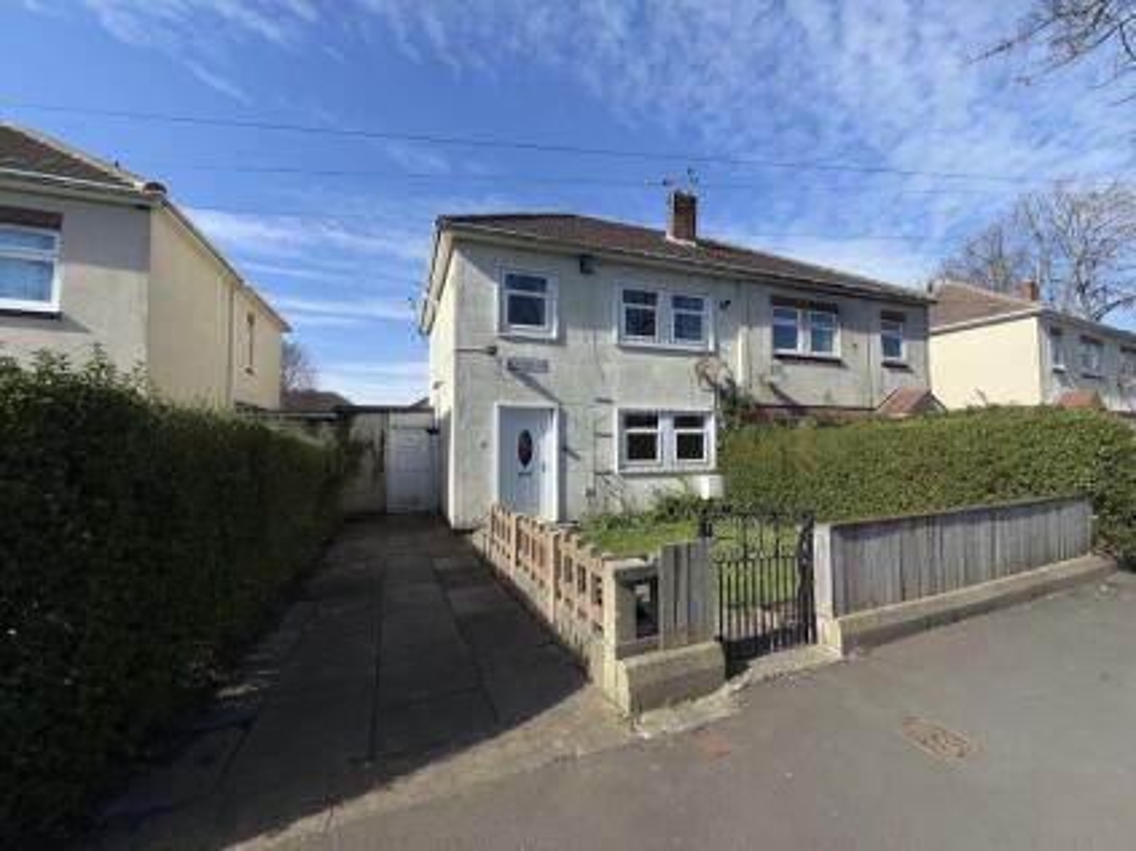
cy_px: 426
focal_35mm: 14
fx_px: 459
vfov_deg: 85.6
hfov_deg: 102.1
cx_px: 568
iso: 16
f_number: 2.2
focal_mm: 2.22
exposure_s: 1/1368
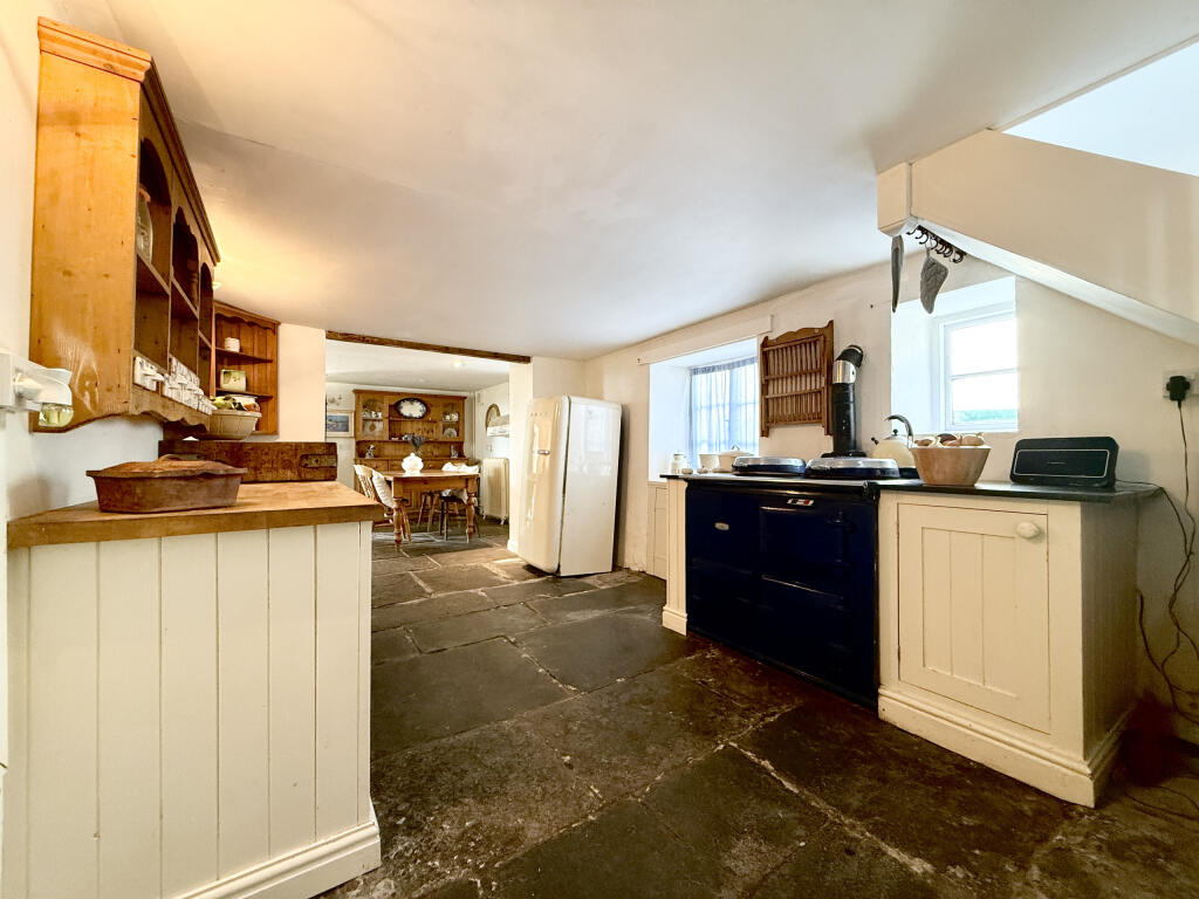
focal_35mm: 14
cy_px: 450
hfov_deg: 102.1
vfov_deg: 85.7
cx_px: 600
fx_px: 485
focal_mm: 2.22
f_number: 2.2
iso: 320
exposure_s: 1/50
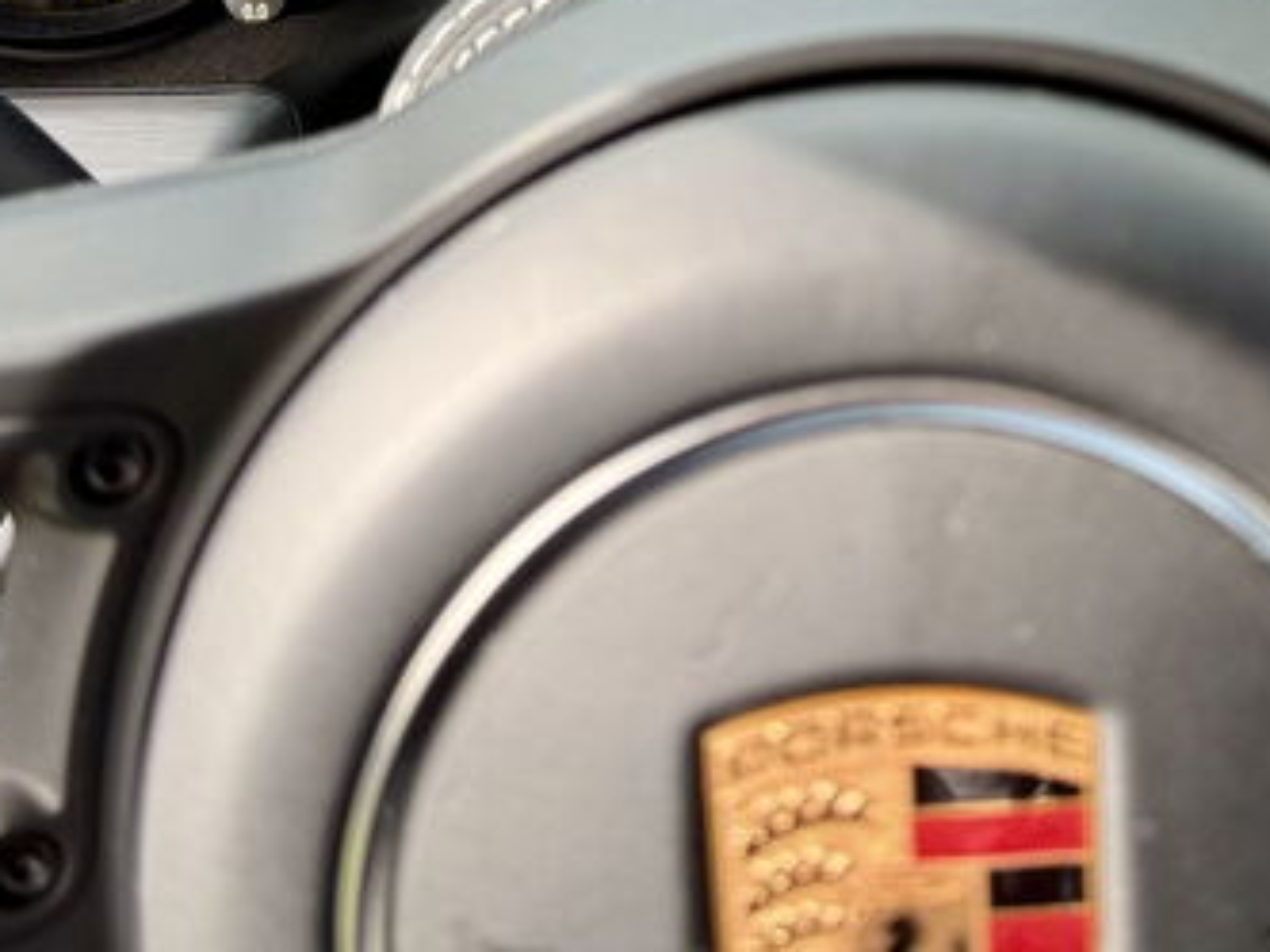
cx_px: 1052
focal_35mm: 74
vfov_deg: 18.9
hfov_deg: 25.8
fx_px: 2715
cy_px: -180
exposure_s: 1/308
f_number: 1.78
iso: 100
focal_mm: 6.76
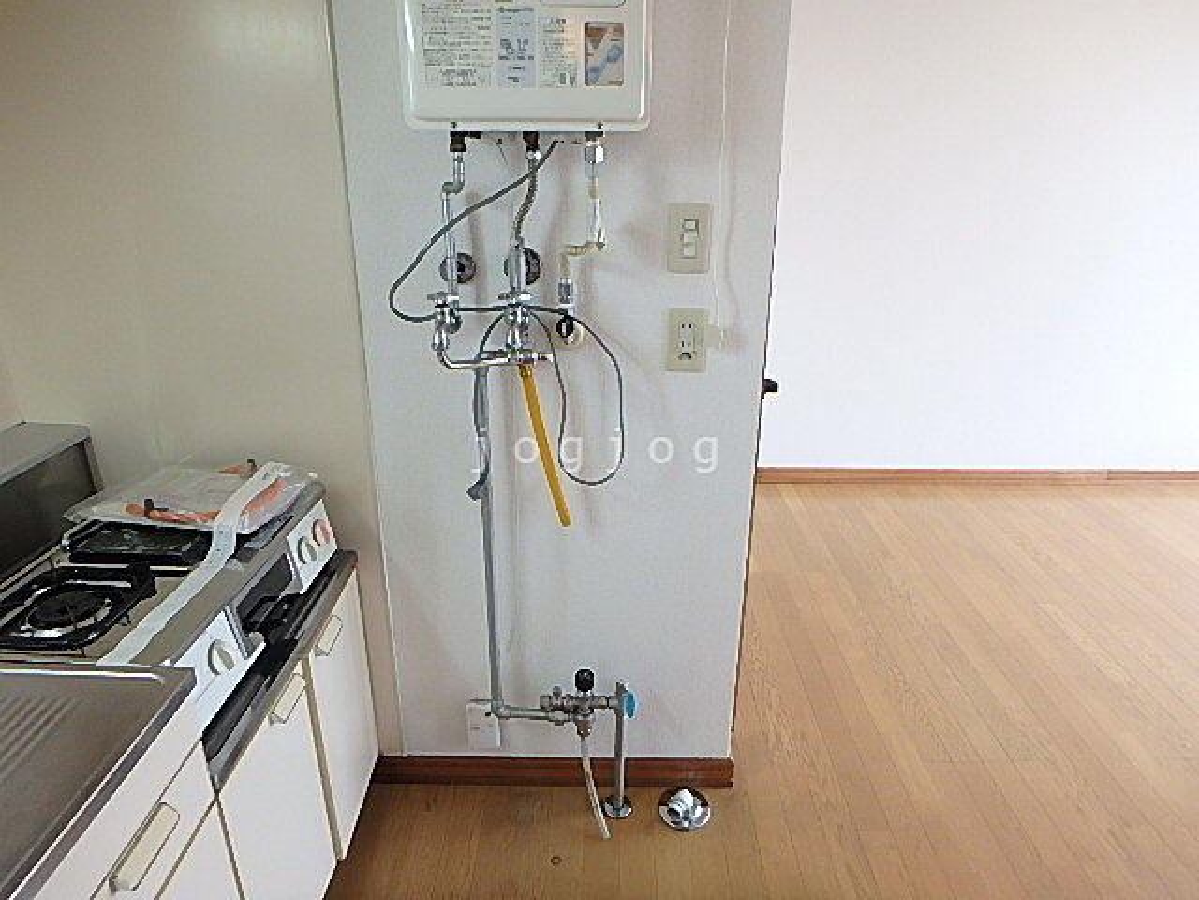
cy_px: 450
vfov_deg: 63.4
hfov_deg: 79.0
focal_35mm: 21
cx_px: 600
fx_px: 727
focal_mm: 3.7
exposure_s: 1/30
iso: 320
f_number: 3.5
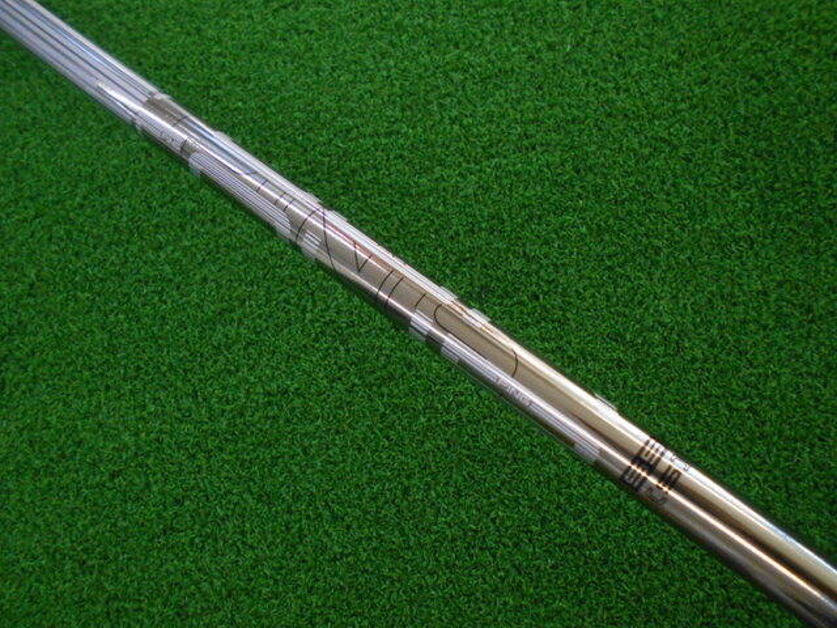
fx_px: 629
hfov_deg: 67.3
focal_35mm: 26
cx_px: 418
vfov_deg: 53.1
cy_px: 314
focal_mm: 4.6
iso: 720
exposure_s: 1/250
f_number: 3.2
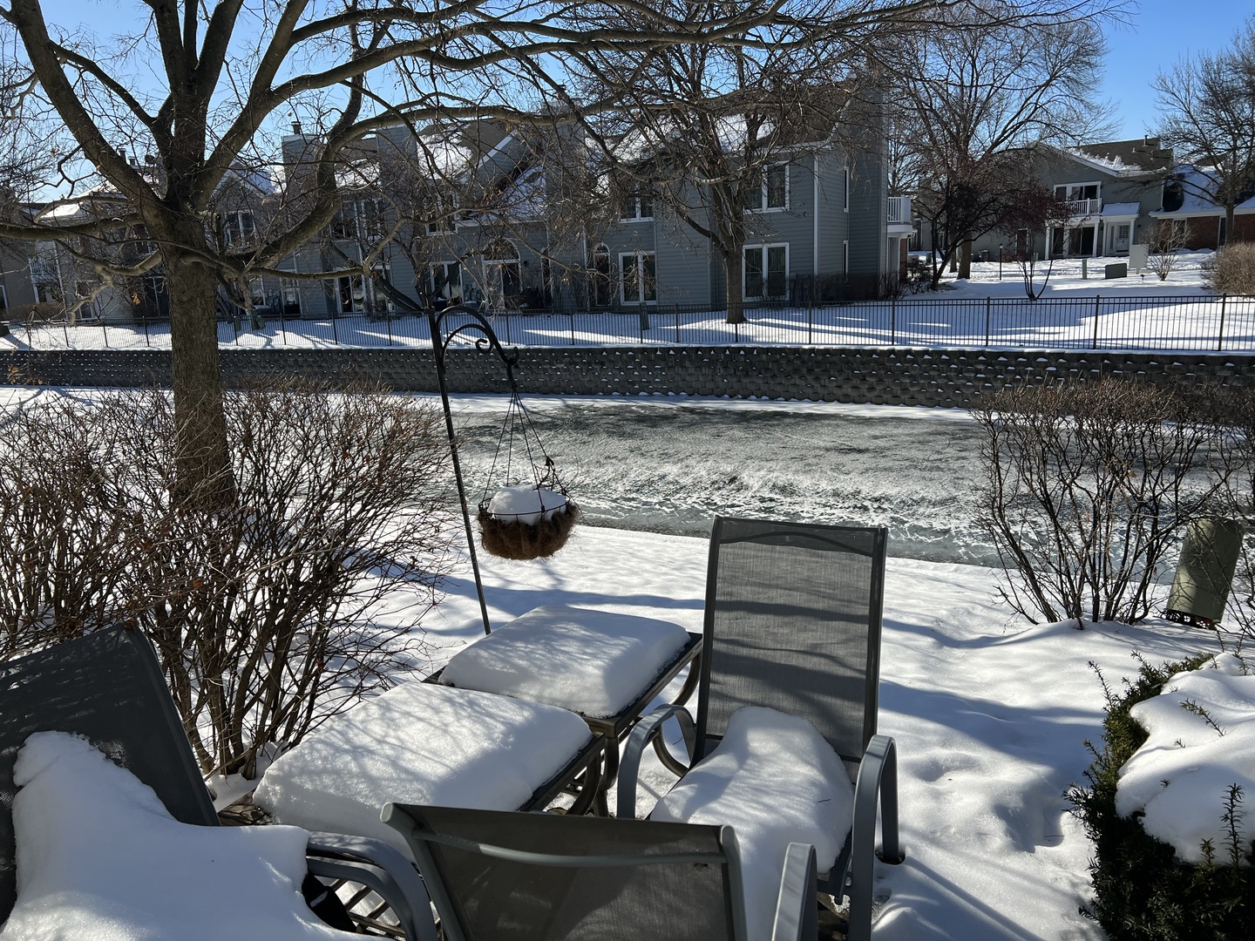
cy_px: 470
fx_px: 943
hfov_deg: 67.3
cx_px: 628
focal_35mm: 26
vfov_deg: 53.1
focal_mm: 5.7
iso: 50
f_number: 1.5
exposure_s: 1/4274
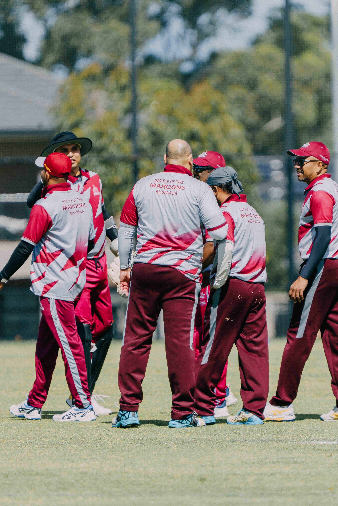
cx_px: 197
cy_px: 257
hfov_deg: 1.9
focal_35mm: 711
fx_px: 10011
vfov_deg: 2.9
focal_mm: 600
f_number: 6.3
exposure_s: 1/1000
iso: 250
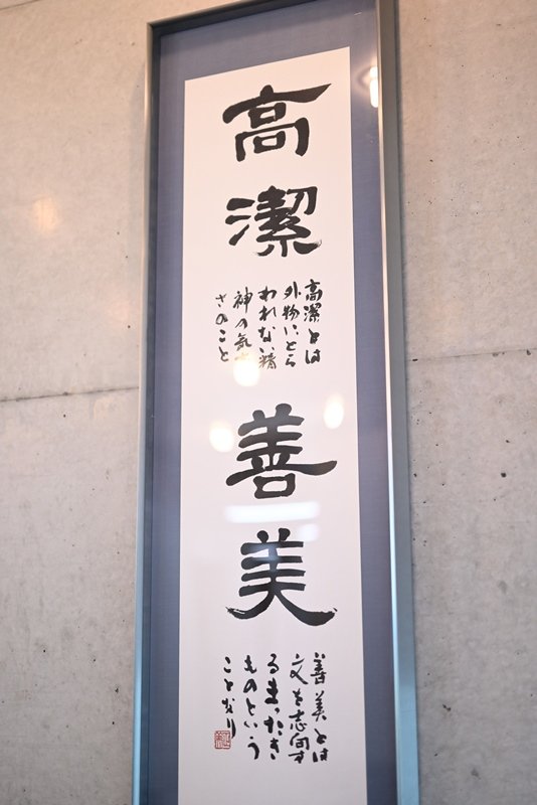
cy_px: 402
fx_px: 1118
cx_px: 268
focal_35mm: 50
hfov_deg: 27.0
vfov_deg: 39.6
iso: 640
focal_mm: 50
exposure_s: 1/160
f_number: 1.2
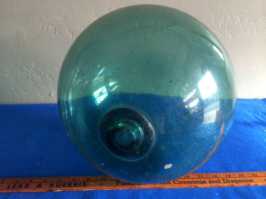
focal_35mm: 30
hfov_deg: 60.0
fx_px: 231
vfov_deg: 46.8
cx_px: 133
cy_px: 100
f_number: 2.2
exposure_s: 1/30
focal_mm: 4.12
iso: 40
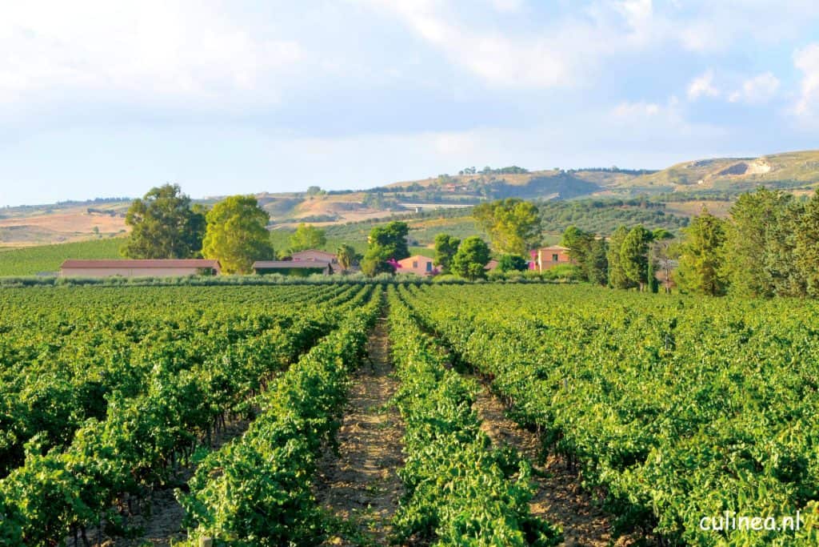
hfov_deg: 24.6
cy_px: 274
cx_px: 410
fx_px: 1877
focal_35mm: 82
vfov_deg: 16.6
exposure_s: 1/15
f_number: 22
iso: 125
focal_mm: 55
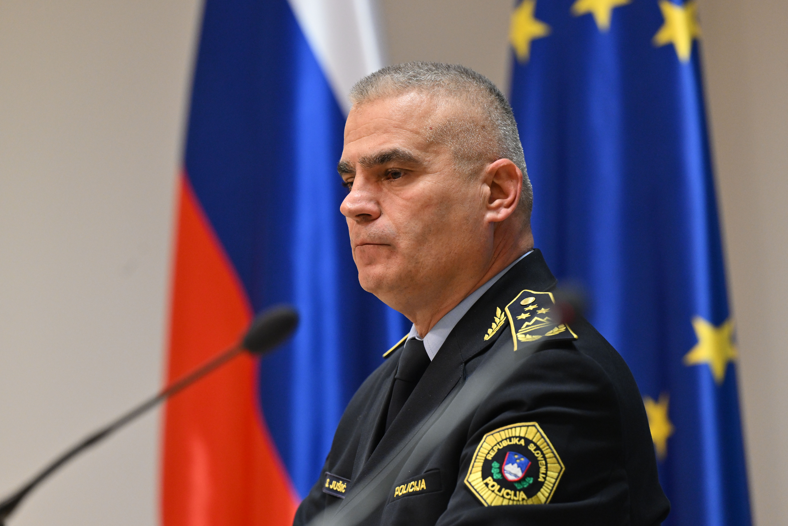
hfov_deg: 10.3
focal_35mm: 200
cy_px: 263
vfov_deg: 6.9
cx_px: 394
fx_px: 4377
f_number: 4.5
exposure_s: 1/320
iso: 2500
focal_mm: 200
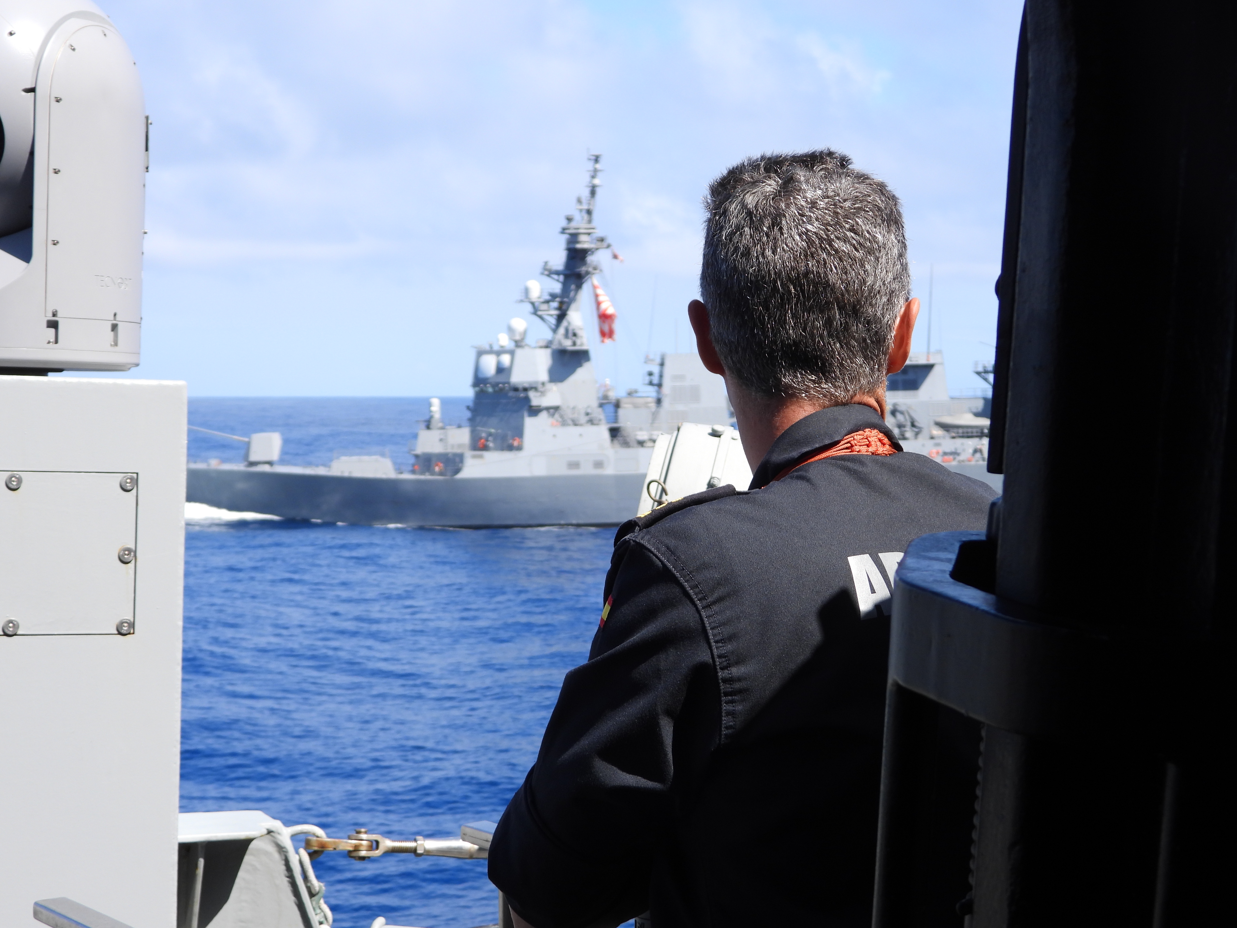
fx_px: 2501
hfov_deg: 27.8
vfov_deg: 21.0
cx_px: 618
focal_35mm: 70
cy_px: 464
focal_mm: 12.6
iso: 100
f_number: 3.5
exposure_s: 1/800
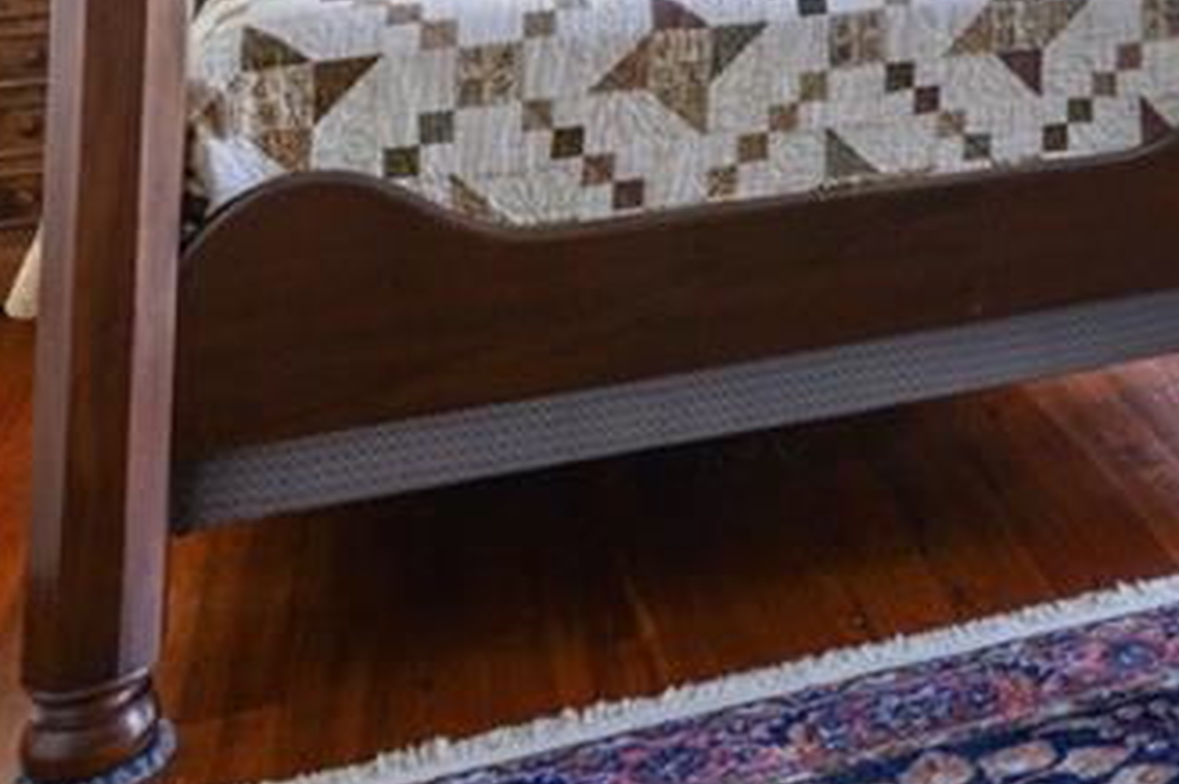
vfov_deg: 22.9
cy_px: -329
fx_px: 1636
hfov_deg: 32.7
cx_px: 1413
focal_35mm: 50
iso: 400
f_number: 13
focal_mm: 16
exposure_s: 1/10
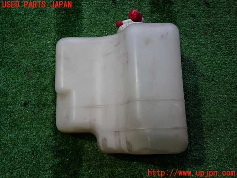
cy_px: 89
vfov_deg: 37.7
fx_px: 260
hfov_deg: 49.0
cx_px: 118
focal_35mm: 38
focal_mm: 6.83
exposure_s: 1/60
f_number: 2.7
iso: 200
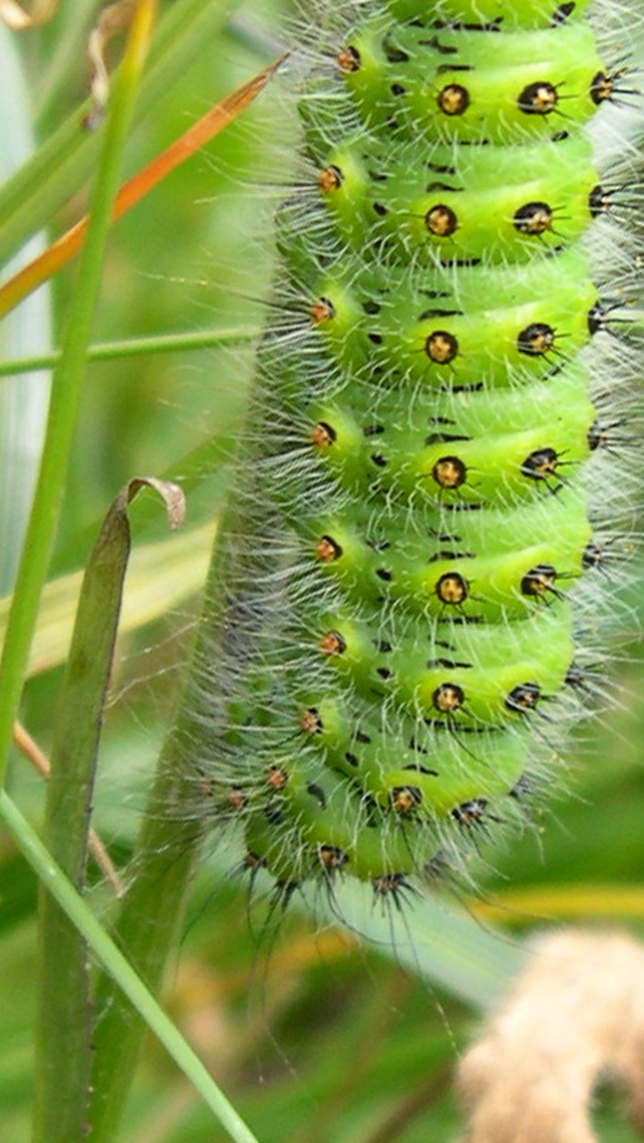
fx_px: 1881
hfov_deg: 19.3
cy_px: 344
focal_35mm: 62
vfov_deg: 33.4
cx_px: 451
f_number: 2.8
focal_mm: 8
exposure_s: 1/171
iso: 100
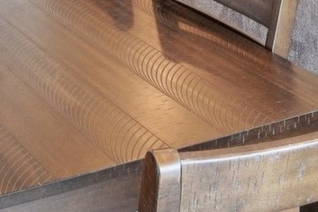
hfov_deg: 22.5
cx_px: 3
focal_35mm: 87
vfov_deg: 12.7
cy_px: -271
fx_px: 768
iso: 400
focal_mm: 10
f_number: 8
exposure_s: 1/50
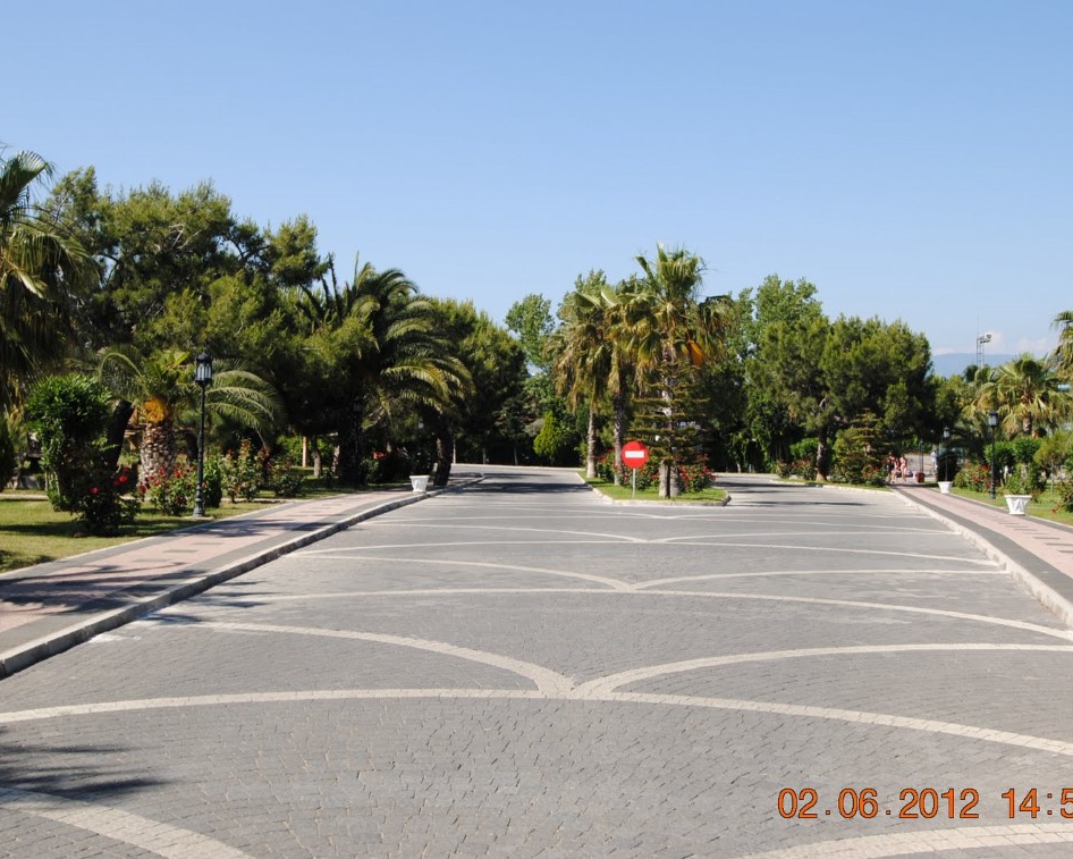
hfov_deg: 44.8
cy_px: 433
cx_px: 573
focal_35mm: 41
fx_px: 1302
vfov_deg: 36.5
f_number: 7.1
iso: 100
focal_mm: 24
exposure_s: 1/200
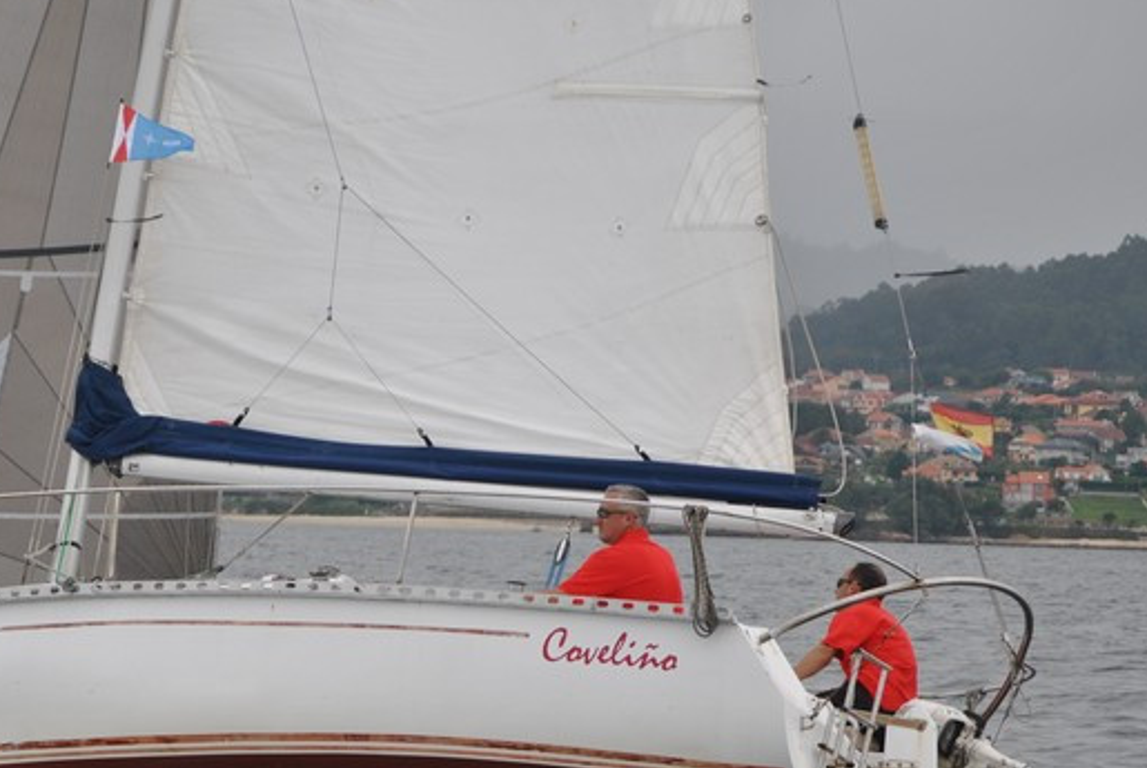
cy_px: 581
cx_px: 234
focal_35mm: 266
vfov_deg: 5.2
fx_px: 8487
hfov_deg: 7.7
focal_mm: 102
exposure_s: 1/400
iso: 200
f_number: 5
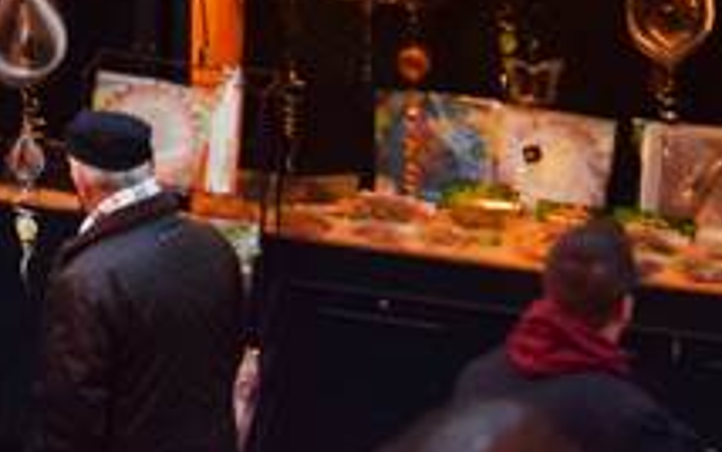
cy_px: -1300
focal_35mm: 274
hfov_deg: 6.9
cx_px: -1464
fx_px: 5394
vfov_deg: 4.4
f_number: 4
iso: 450
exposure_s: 1/60
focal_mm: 24
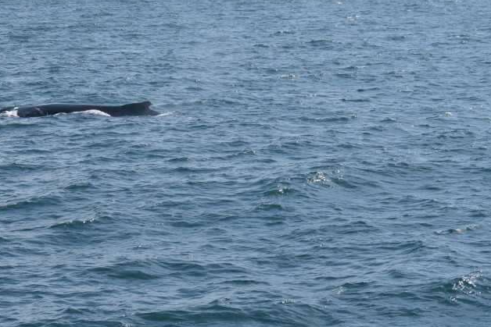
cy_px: 73
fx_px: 1935
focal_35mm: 142
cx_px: 79
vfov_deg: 9.7
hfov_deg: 14.4
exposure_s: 1/1600
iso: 200
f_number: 5.6
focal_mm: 55
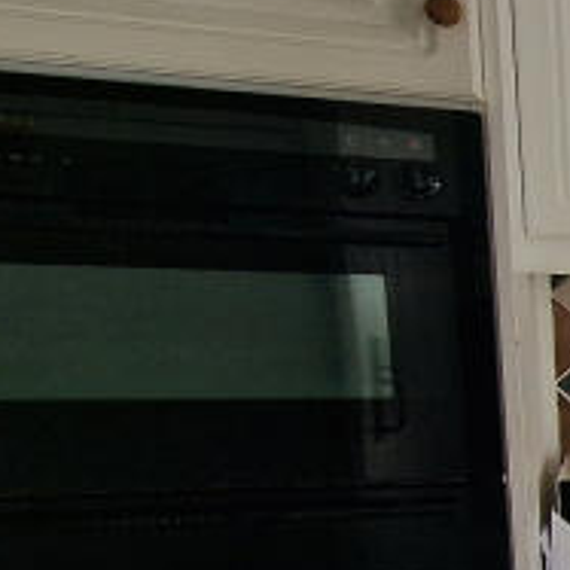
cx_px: 1350
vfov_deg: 26.4
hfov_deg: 15.4
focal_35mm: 63
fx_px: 1174
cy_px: 512
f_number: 2.2
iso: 50
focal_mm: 2.2
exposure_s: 1/120
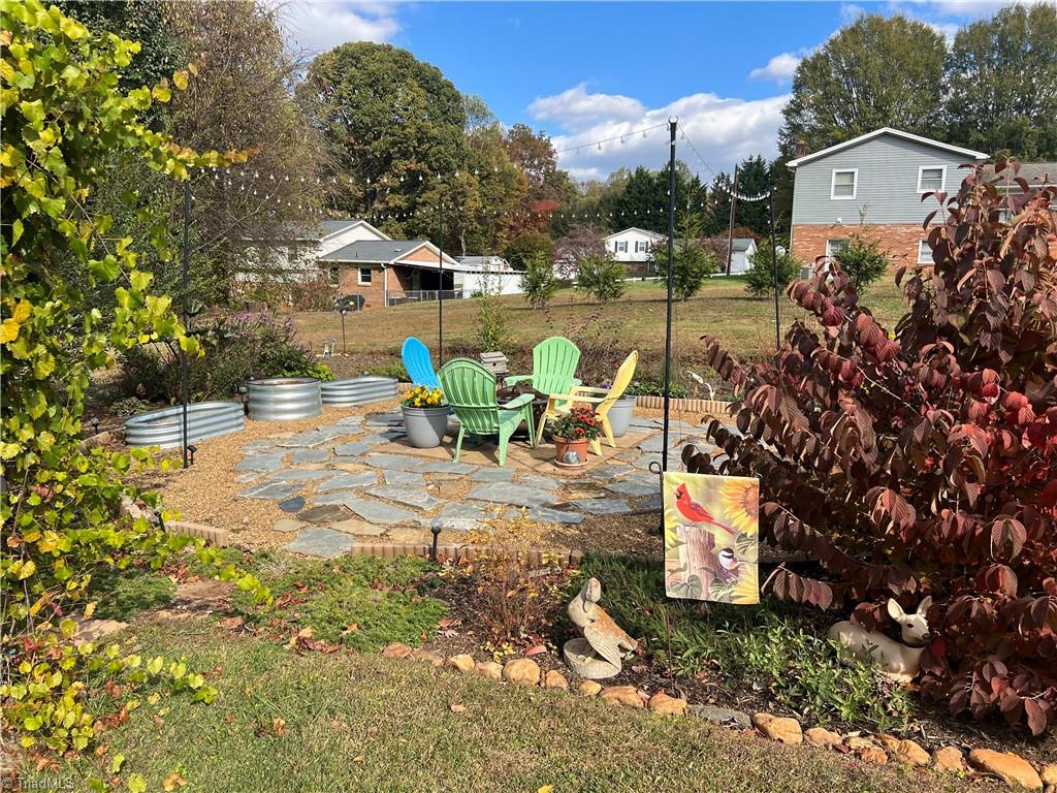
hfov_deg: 67.3
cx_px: 528
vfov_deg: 53.1
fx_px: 794
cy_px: 396
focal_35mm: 26
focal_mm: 5.7
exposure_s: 1/2353
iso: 50
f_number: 1.5
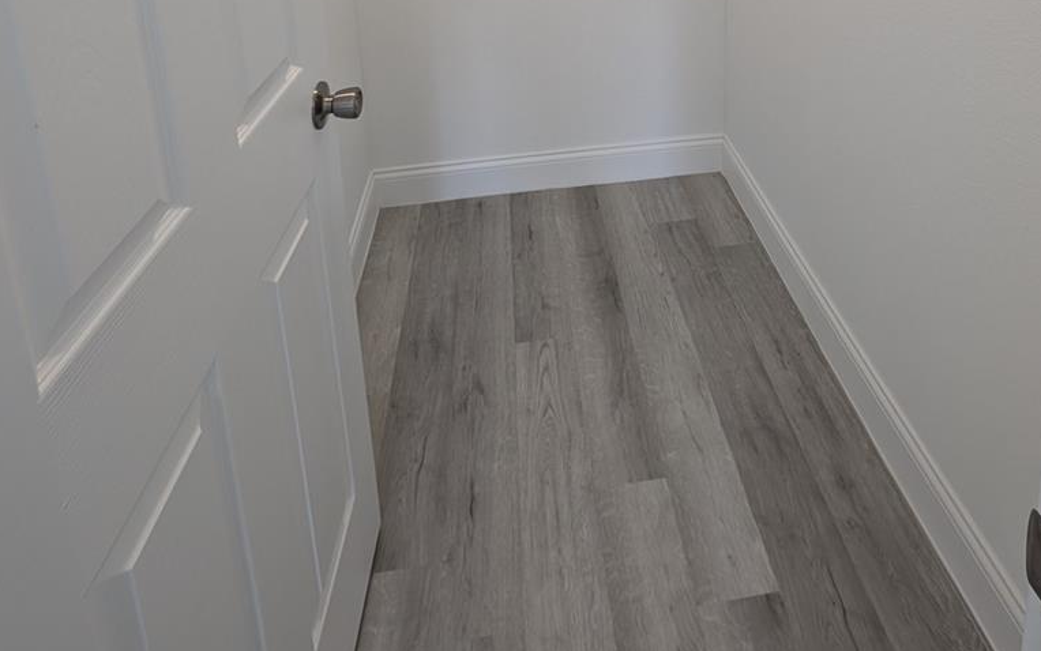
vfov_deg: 41.9
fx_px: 568
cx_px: 565
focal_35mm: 20
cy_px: -117
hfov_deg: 84.9
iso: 48
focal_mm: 2.23
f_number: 1.95
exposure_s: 1/40
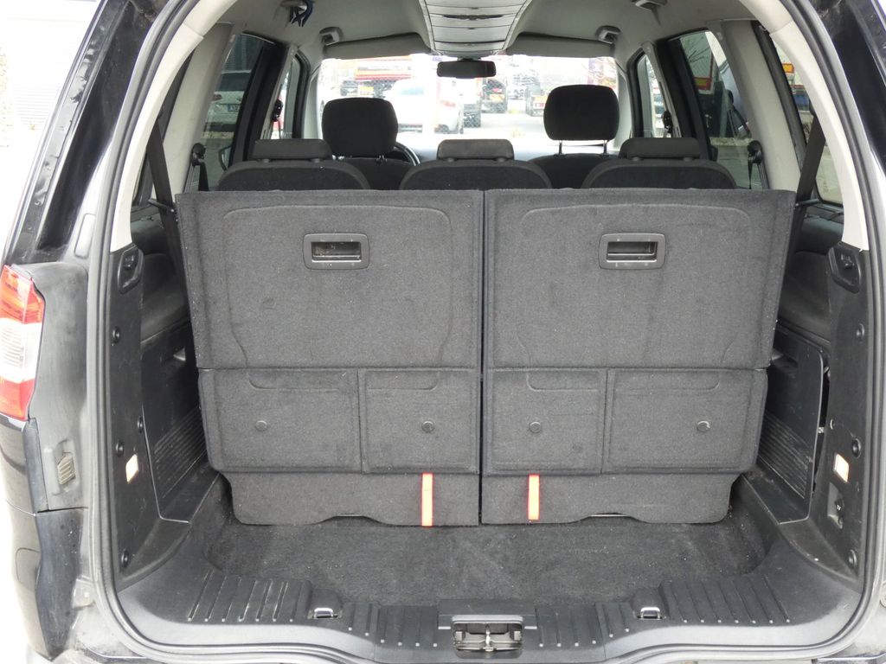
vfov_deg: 37.7
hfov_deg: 49.0
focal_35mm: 38
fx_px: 973
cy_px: 332
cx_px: 443
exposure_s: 1/80
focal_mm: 6.8
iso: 320
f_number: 5
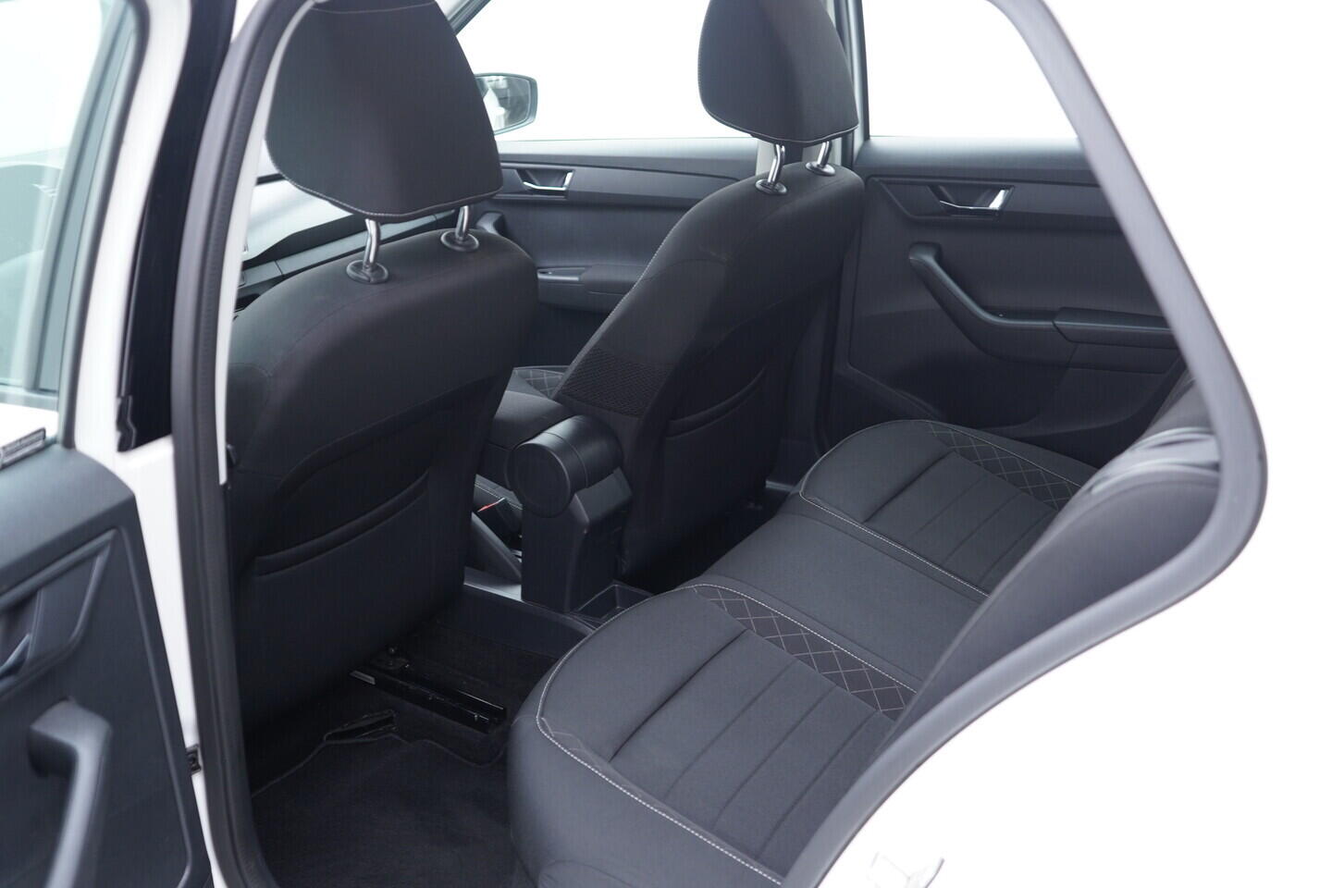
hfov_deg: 53.1
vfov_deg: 36.9
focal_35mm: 36
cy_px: 444
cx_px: 666
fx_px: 1332
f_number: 2.8
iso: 400
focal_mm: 24
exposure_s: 1/40
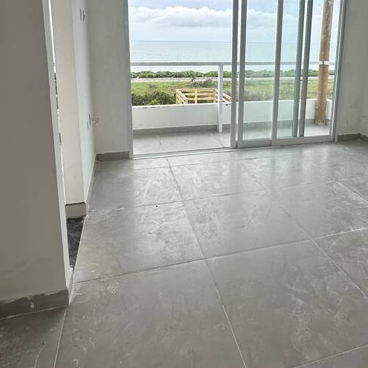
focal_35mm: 27
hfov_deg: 58.6
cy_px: 100
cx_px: 222
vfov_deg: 56.6
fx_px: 325
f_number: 2.2
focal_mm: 2.22
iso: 40
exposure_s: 1/543
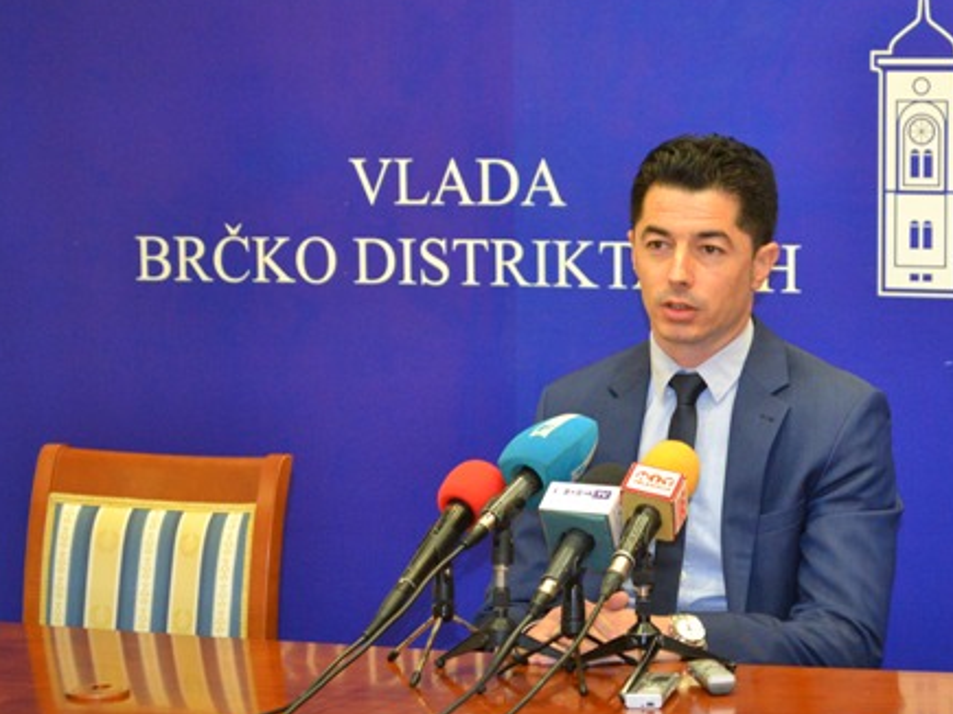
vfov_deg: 12.7
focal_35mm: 117
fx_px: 3212
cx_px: 659
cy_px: 369
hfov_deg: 16.8
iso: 2500
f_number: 5.6
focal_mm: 55
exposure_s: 1/60
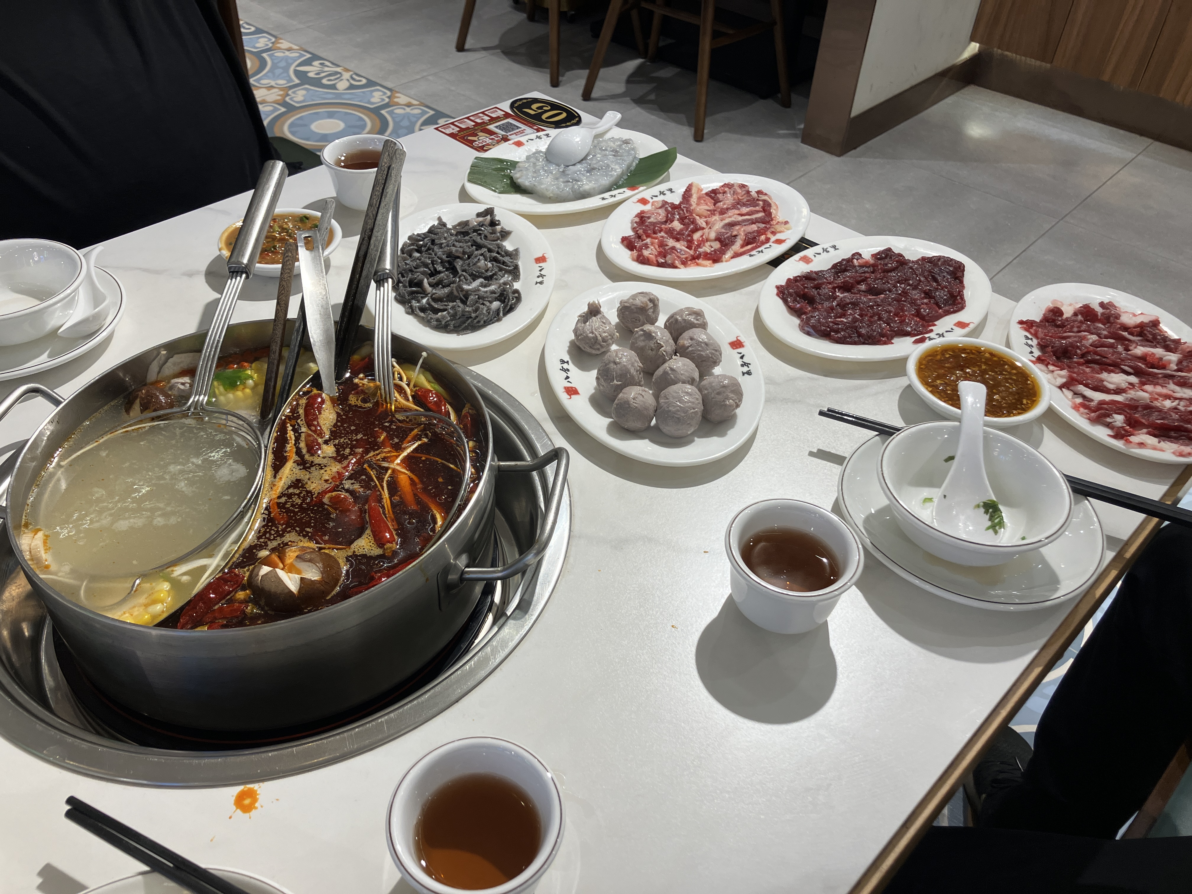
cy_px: 447
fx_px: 964
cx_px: 596
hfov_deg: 63.4
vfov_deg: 49.7
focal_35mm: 28
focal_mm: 3.99
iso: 40
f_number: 1.8
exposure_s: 1/100
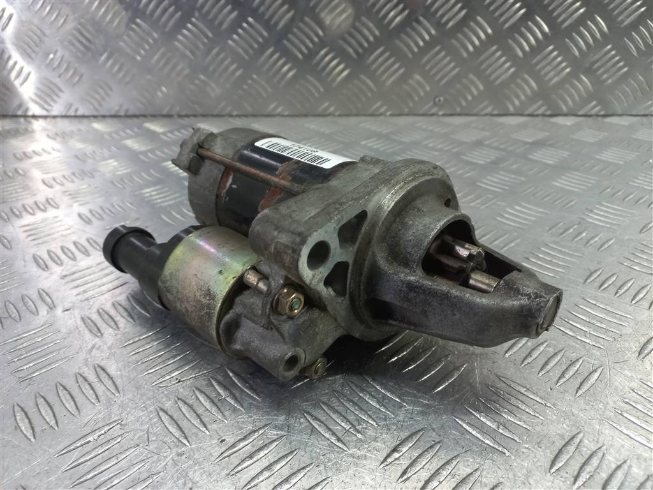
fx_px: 472
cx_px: 326
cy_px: 245
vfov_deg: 54.9
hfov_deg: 69.4
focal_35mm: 25
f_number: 1.8
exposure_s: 1/50
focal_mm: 4.6
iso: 80
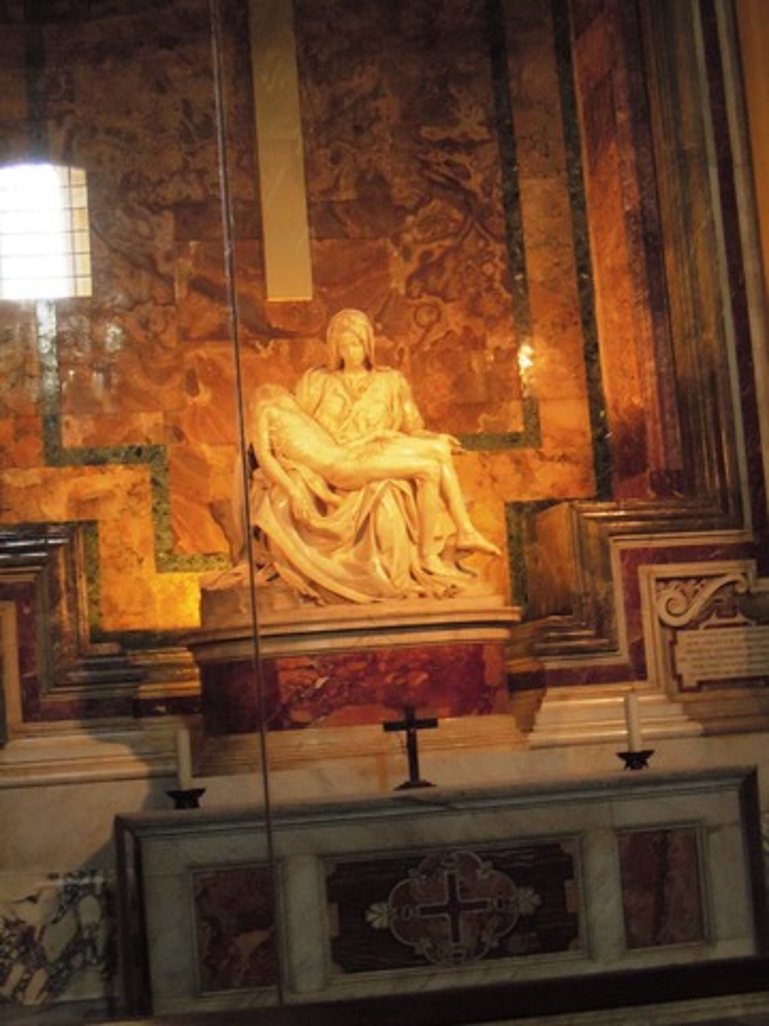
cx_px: 384
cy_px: 513
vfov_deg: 31.2
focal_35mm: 62
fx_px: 1836
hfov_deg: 23.7
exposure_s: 1/25
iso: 720
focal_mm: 11.1
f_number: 4.2
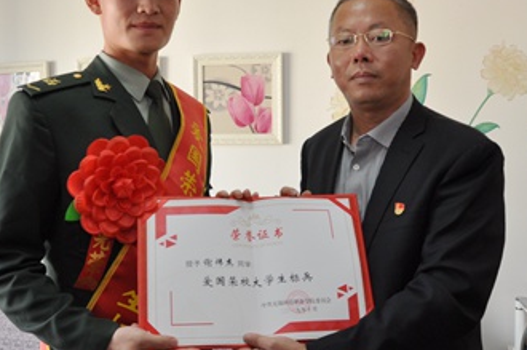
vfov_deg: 29.7
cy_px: 130
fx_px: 658
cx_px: 249
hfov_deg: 43.6
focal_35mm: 45
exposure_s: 1/60
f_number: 4
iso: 640
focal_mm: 18
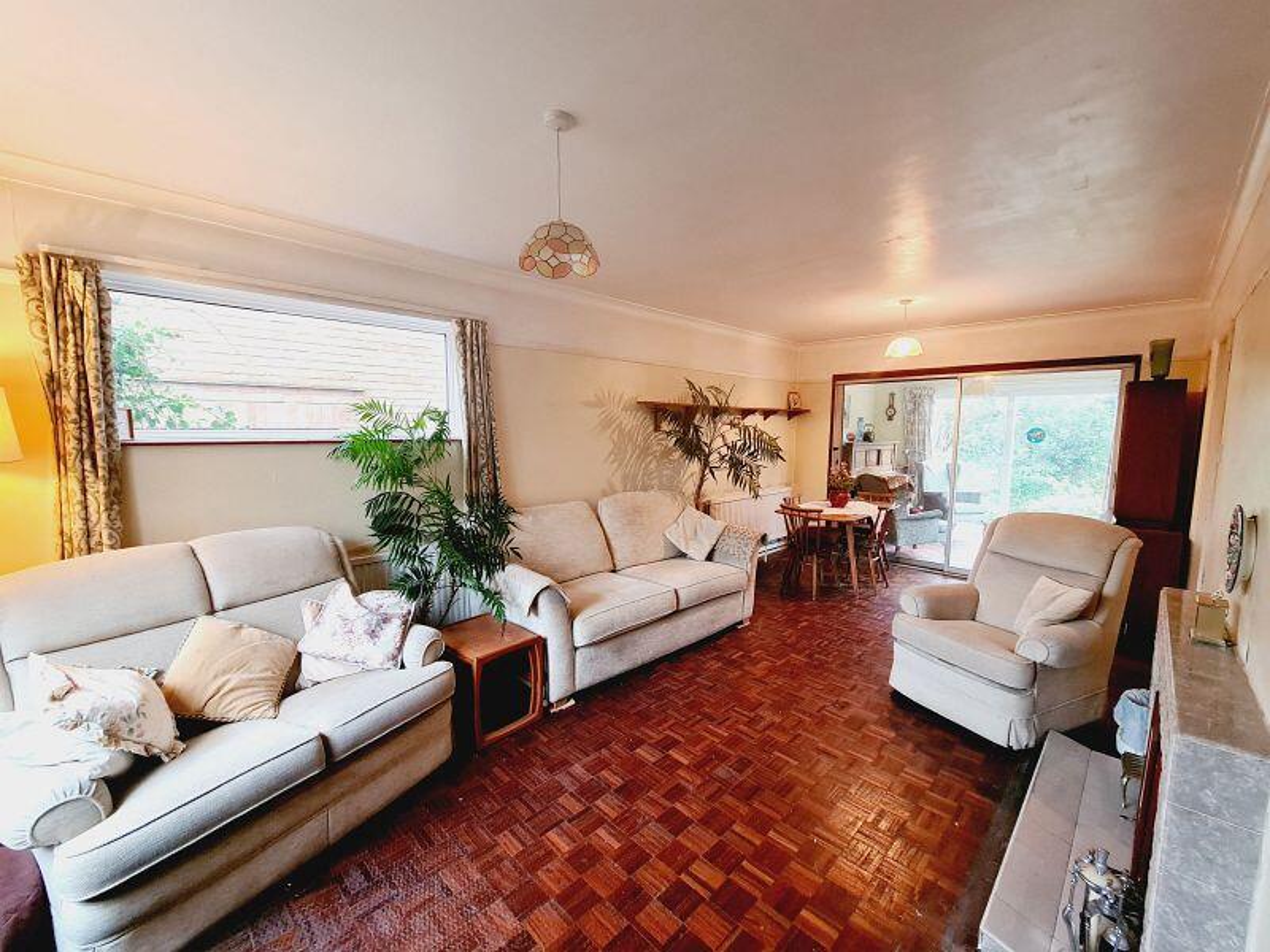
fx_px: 477
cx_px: 635
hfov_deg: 106.2
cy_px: 476
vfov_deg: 89.9
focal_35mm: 13
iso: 400
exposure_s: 1/33
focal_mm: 2.2
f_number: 2.2
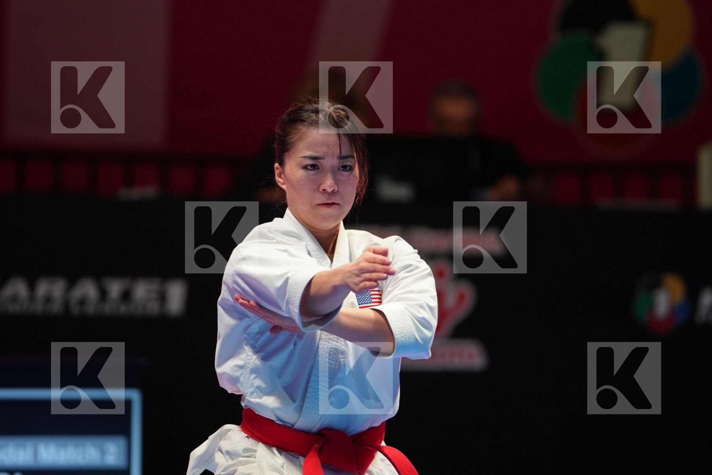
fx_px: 5834
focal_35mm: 295
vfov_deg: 4.7
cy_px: 238
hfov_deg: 7.0
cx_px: 356
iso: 800
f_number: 2.8
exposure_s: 1/500
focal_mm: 197
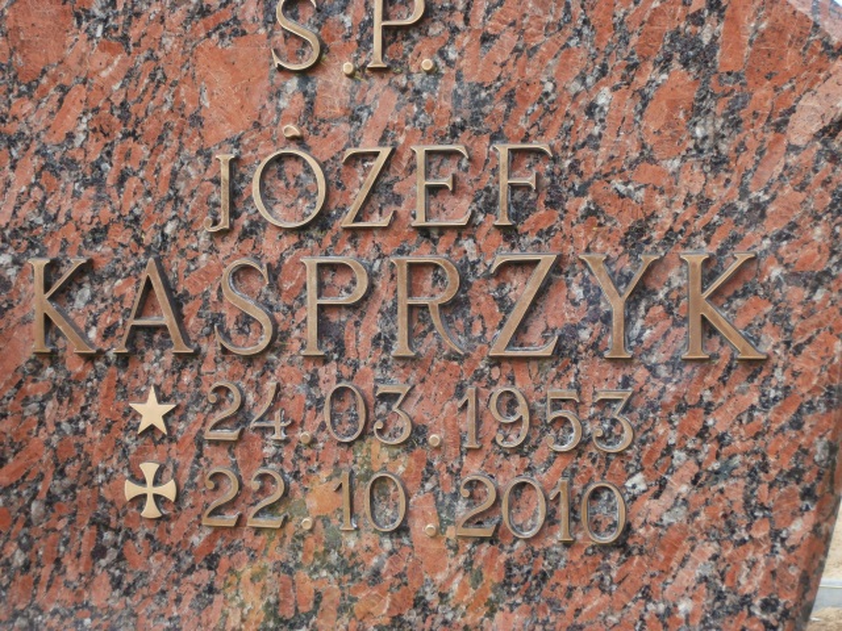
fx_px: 1386
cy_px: 316
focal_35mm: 57
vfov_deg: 25.7
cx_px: 421
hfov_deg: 33.8
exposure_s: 1/125
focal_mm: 10.11
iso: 100
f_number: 4.5
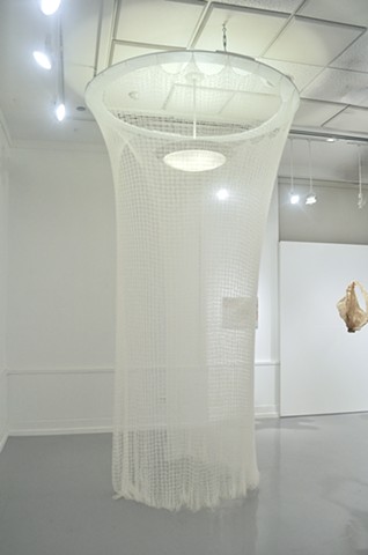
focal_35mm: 30
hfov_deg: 43.4
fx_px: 462
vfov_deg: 62.0
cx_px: 184
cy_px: 278
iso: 320
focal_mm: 20
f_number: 5.6
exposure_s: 1/125
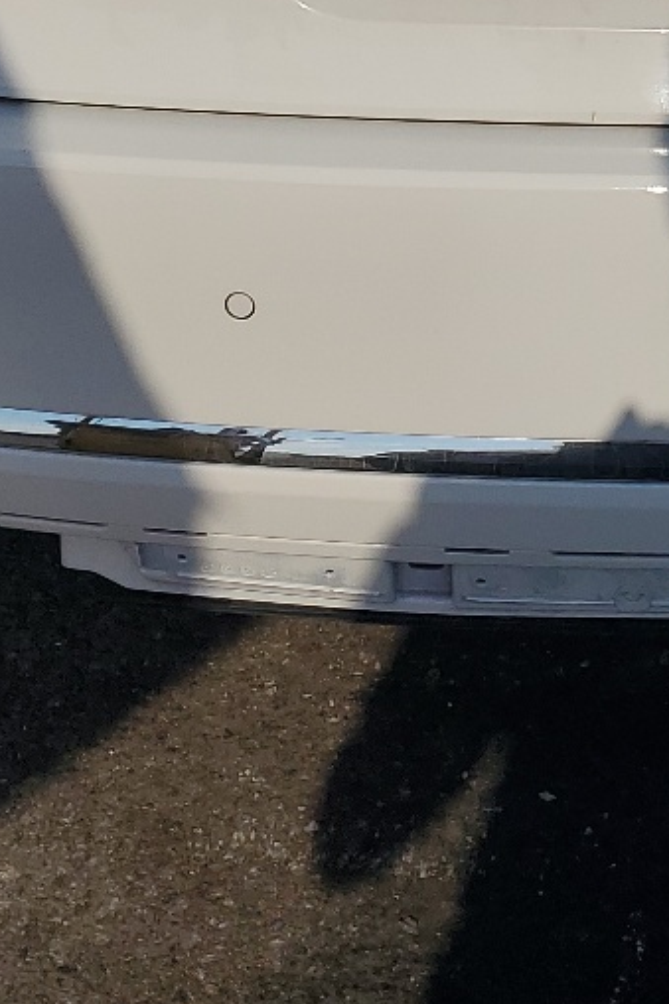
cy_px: -124
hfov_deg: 15.7
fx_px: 2371
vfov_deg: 22.5
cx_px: 695
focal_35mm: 85
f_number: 1.5
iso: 50
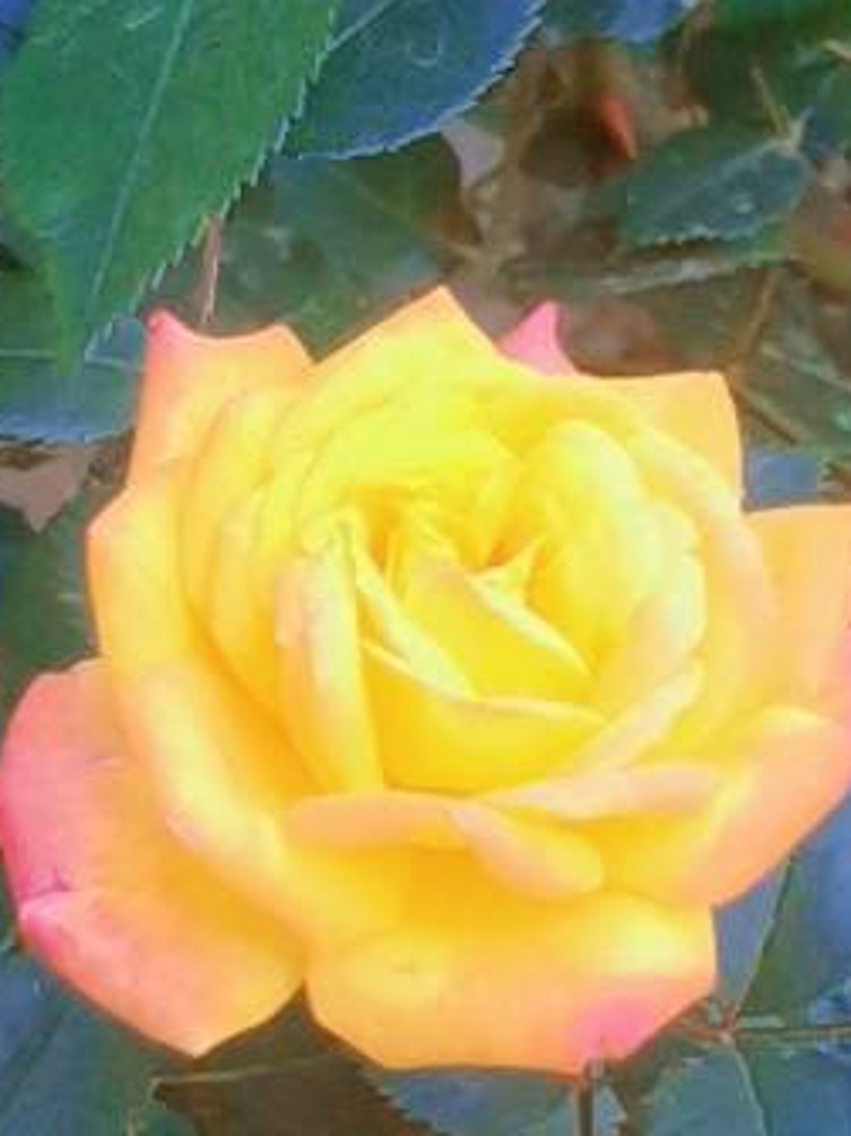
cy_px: 539
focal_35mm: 159
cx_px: -51
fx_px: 5215
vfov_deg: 12.4
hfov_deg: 9.3
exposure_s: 1/100
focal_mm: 4.75
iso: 357
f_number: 1.8
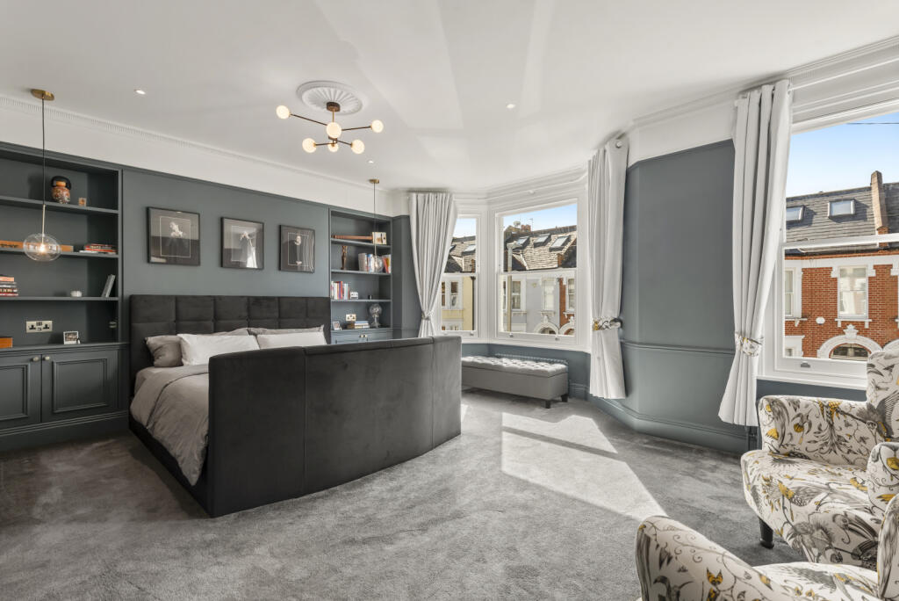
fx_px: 400
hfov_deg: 96.7
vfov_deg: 73.8
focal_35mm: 16
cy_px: 300
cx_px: 450
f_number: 10
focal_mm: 16
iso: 180
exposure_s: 1/13
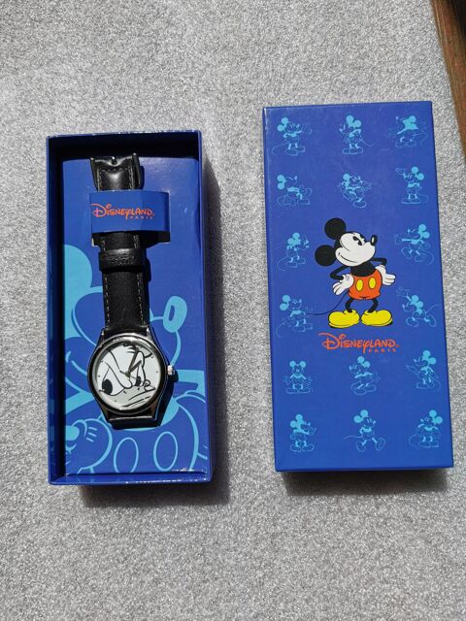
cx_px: 233
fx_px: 485
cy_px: 310
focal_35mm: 27
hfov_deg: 51.4
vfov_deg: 65.3
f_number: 1.6
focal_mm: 5.56
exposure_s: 1/4525
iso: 50
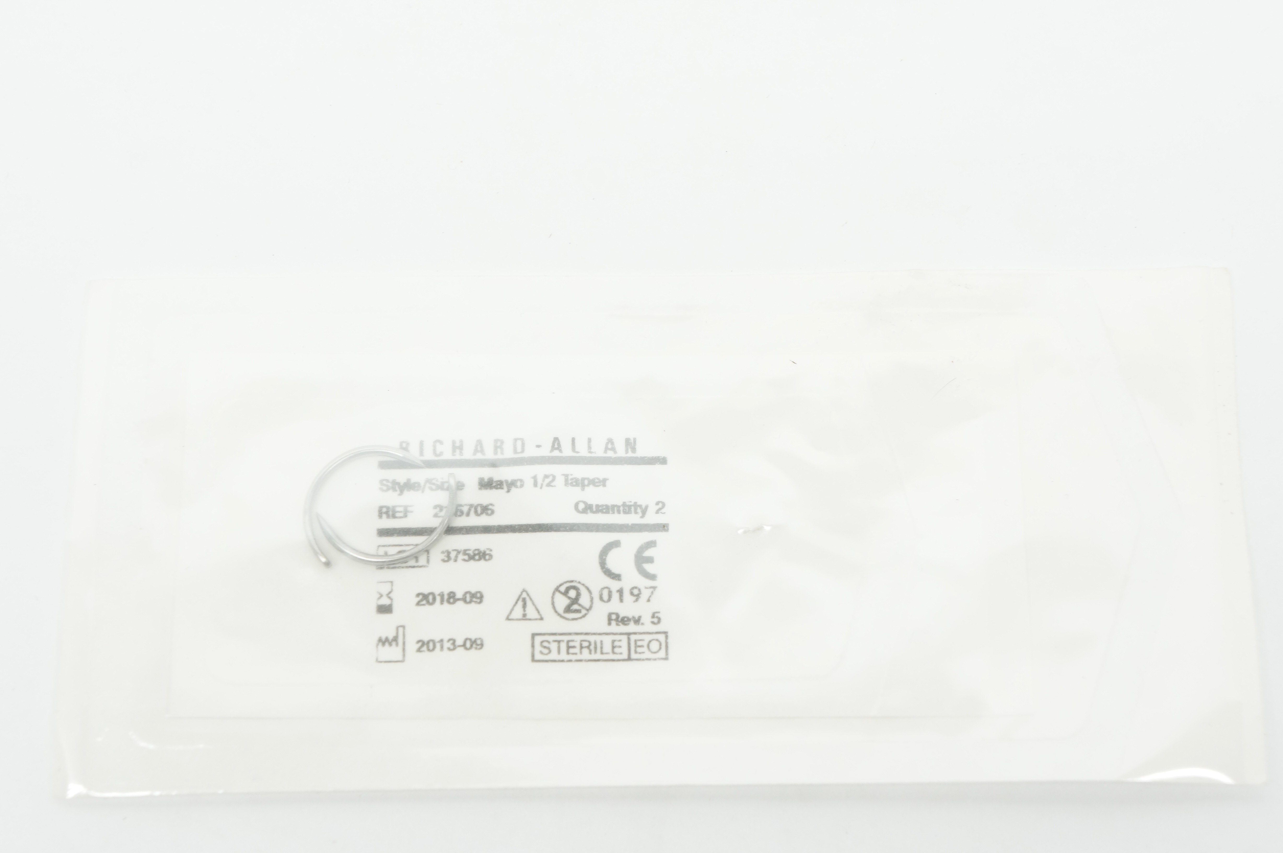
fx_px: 2777
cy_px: 426
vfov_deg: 17.5
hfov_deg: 26.0
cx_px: 642
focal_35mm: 78
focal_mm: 52
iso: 800
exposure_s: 1/60
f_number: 6.3
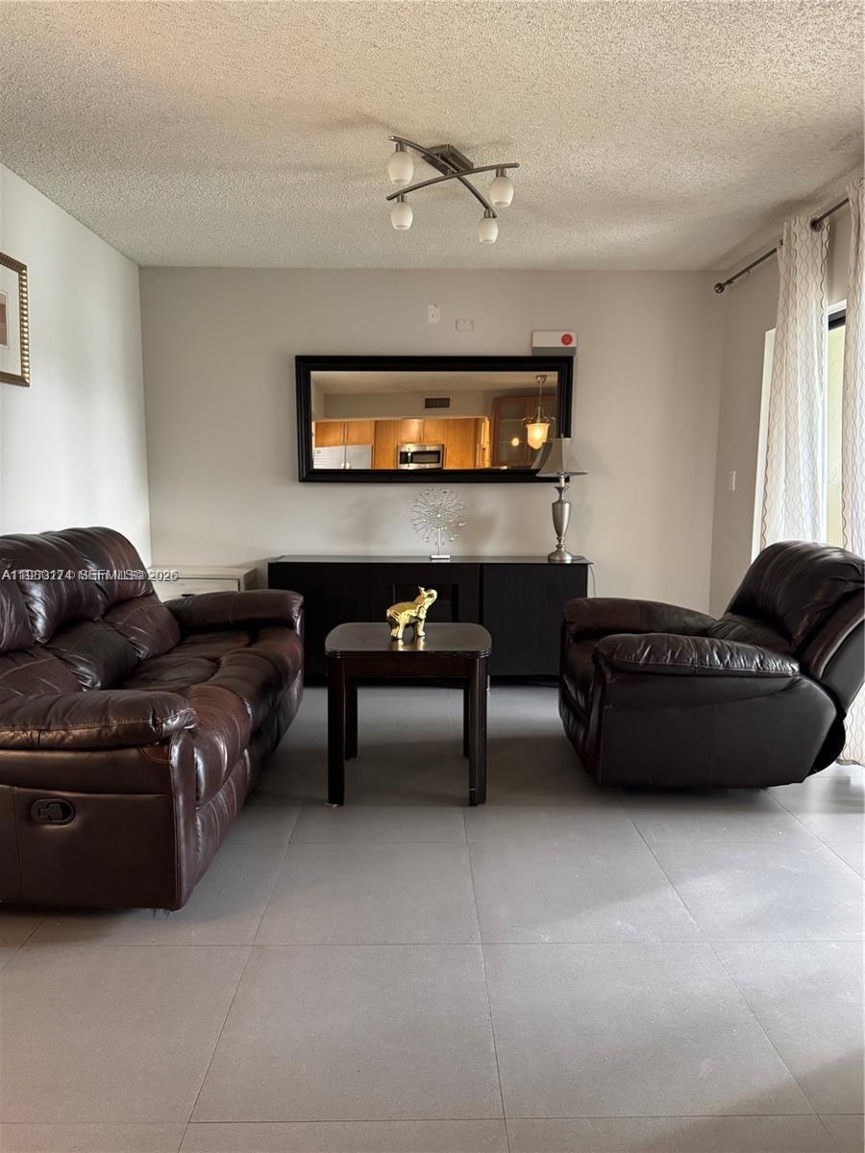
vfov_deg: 71.6
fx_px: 800
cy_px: 576
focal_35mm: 24
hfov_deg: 56.8
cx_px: 432
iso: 800
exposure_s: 1/60
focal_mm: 6.76
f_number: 1.78
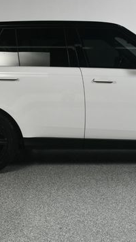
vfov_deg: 40.6
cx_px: 85
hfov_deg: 23.5
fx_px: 327
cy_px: 115
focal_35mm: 51
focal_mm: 18
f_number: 13
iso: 100
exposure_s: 1/160
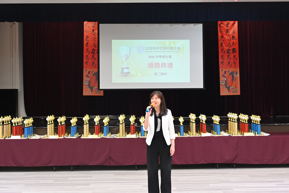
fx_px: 361
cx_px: 155
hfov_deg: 43.6
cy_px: 90
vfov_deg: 29.8
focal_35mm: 45
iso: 1100
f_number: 5
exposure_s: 1/125
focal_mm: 37
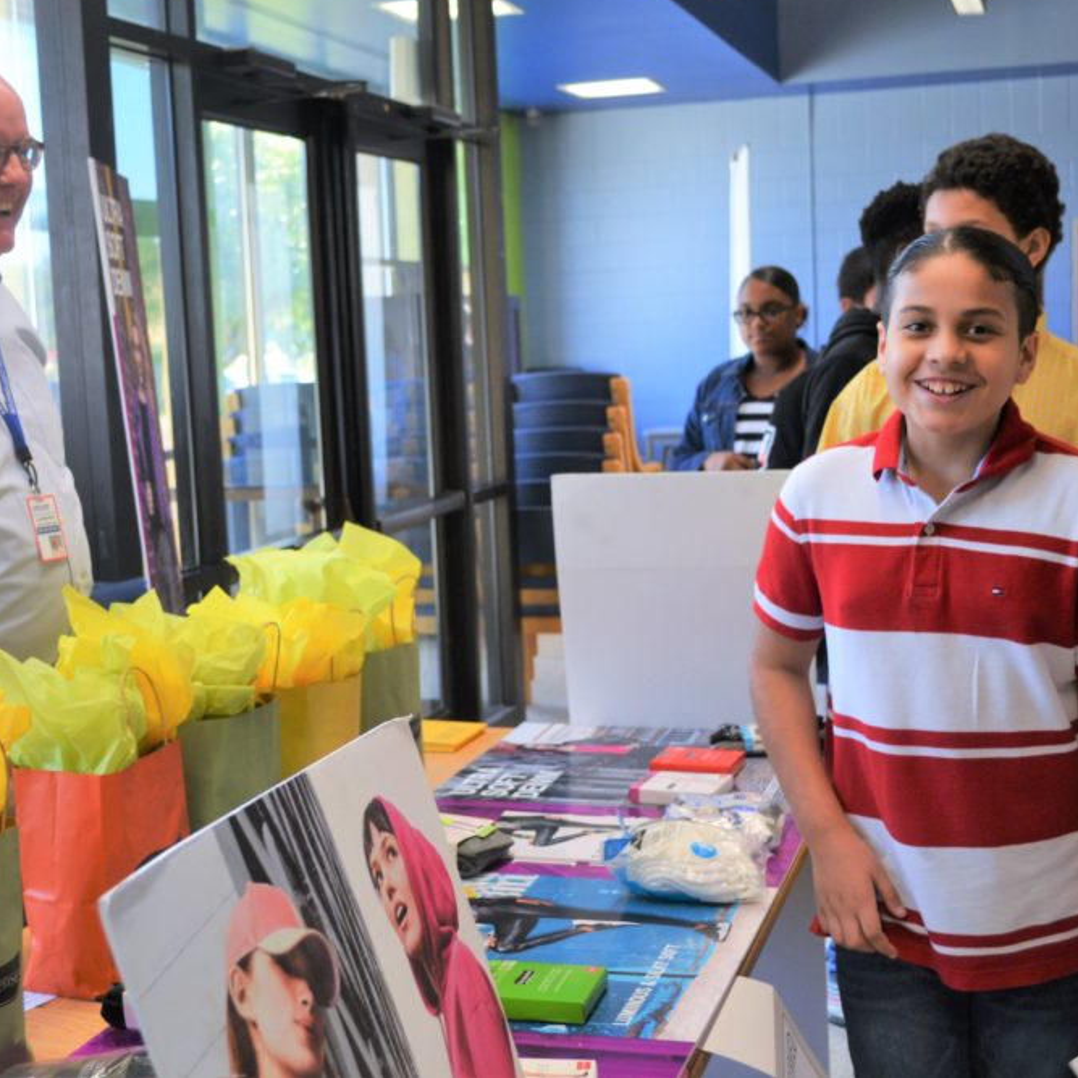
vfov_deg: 36.1
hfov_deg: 36.0
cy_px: 528
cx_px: 488
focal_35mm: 47
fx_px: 1656
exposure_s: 1/60
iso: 450
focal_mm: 24
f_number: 4
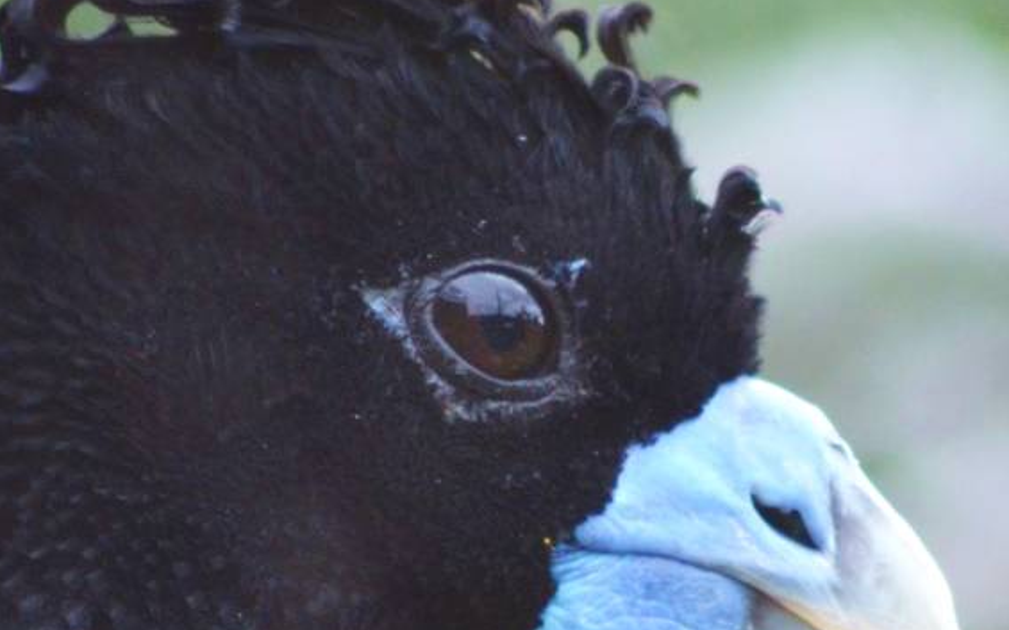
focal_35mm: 1297
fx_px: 35662
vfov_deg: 1.0
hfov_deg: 1.6
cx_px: 670
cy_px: 598
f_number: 5.6
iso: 1000
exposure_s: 1/500
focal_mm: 300
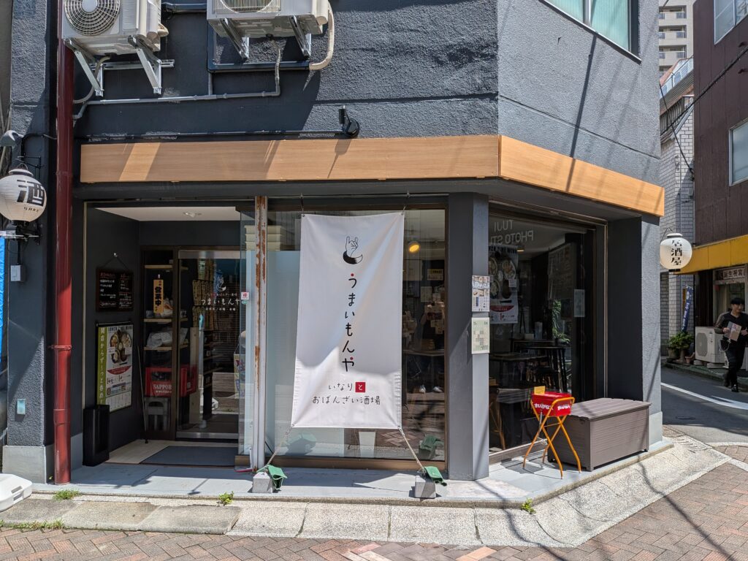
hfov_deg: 71.6
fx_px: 519
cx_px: 374
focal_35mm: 24
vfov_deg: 56.8
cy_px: 280
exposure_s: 1/11765
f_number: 1.7
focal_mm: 4.53
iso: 27
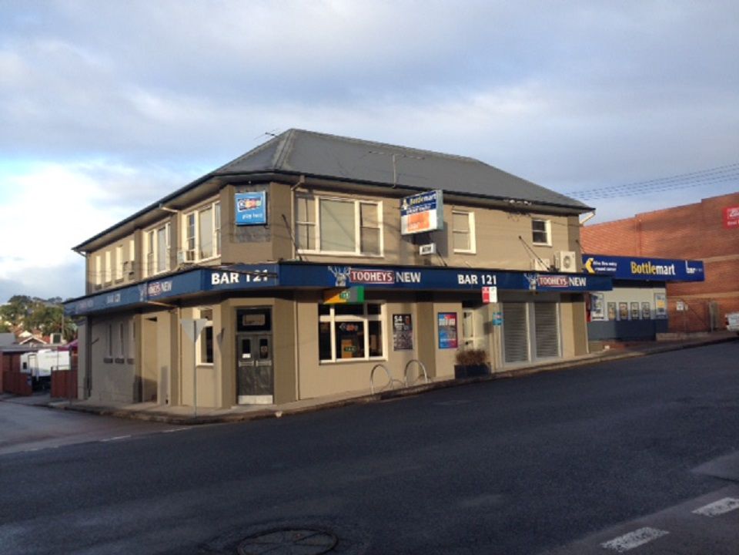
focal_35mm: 33
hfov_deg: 55.4
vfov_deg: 42.9
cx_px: 370
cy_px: 278
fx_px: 705
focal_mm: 4.12
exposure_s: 1/361
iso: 50
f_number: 2.4
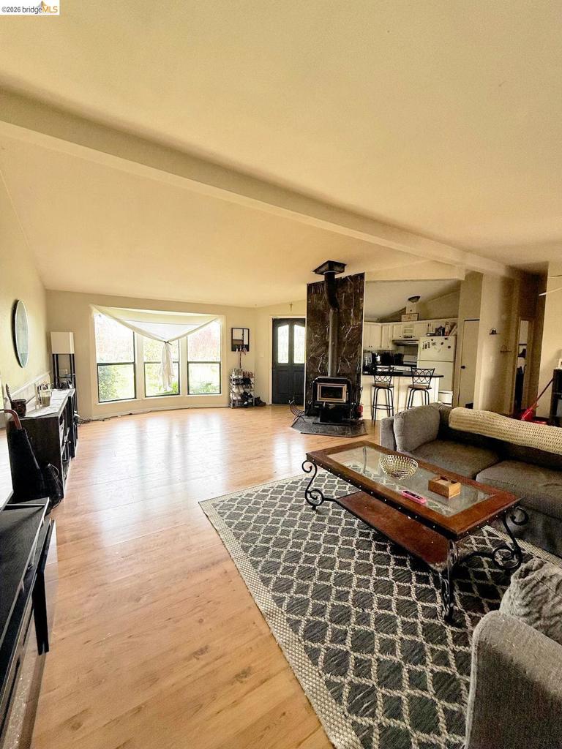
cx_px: 281
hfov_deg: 85.7
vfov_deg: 102.1
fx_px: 303
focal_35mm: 14
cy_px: 374
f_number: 2.2
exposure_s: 1/99
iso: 125
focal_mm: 2.22
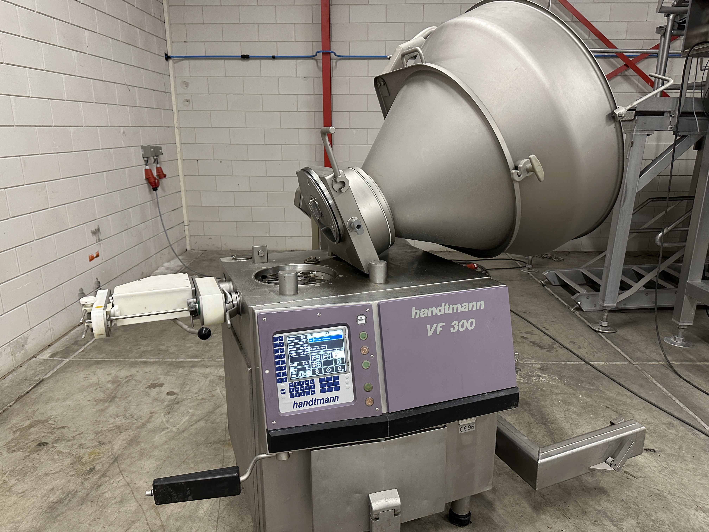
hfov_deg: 71.6
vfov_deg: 56.8
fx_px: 492
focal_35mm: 24
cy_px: 266
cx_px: 354
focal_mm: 6.86
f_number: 1.78
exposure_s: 1/50
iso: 320
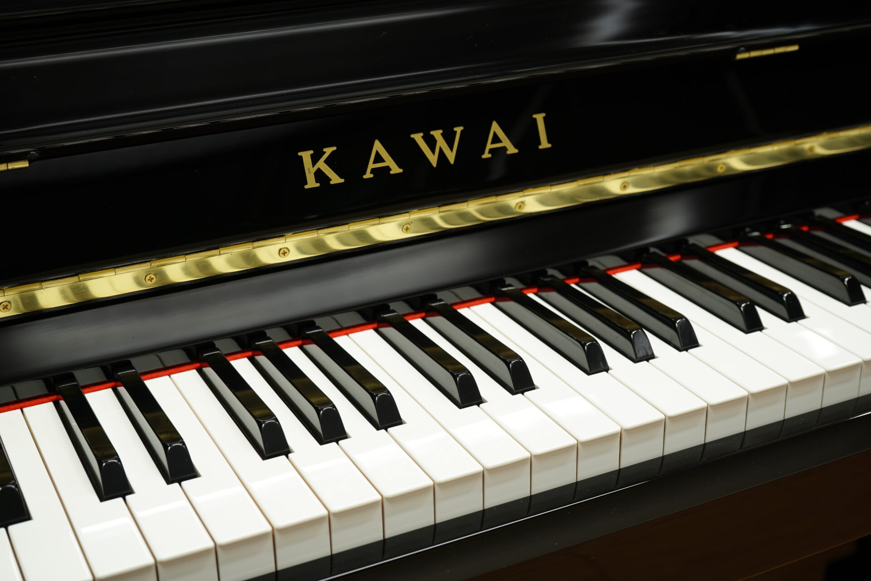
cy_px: 290
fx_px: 1185
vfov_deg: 27.5
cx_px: 436
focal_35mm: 49
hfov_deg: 40.3
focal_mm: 49
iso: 160
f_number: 7.1
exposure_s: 1/6
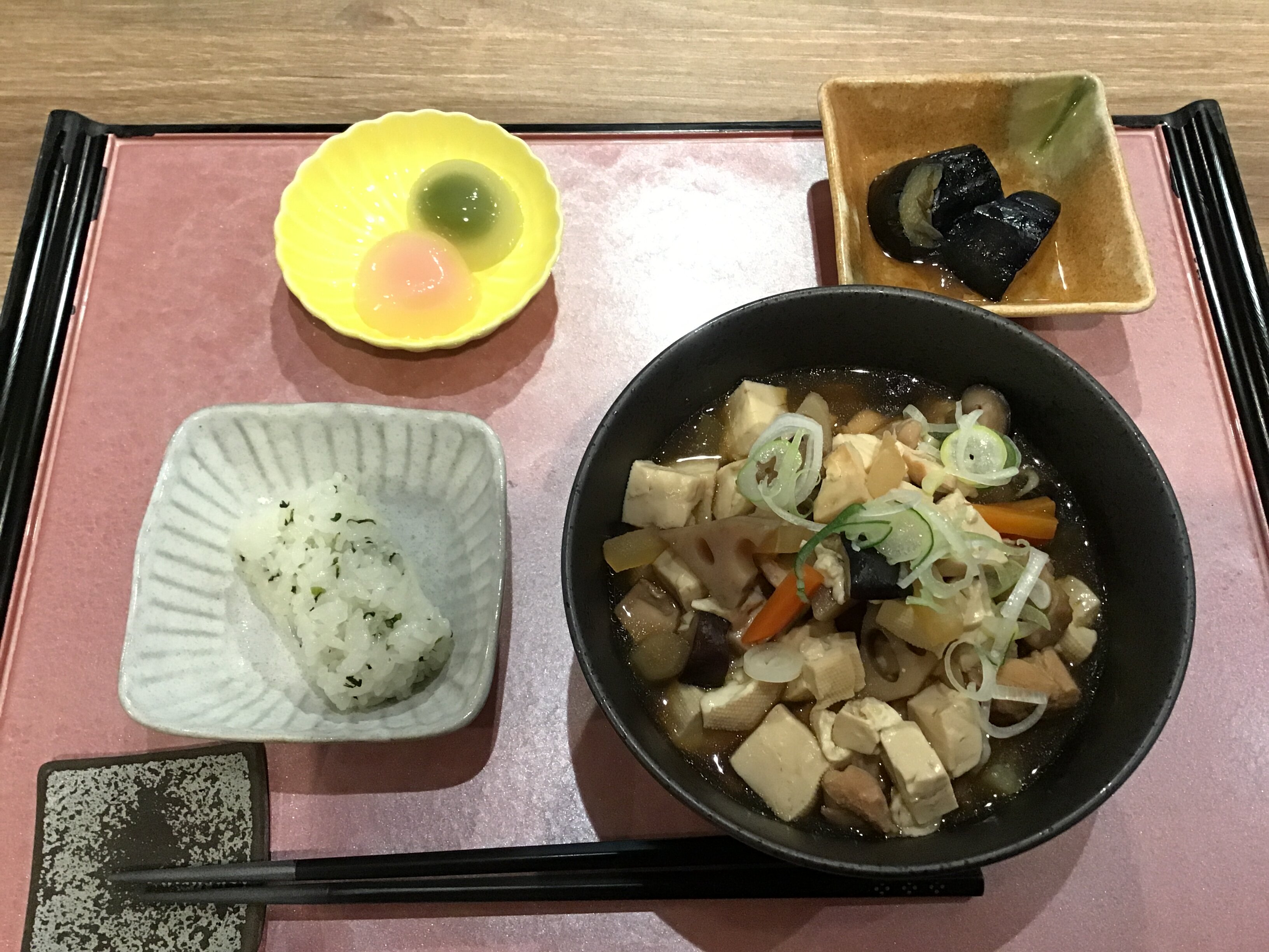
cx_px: 634
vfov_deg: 45.4
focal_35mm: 31
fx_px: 1136
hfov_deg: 58.4
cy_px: 476
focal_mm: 3.3
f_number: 2.4
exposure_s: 1/30
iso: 125
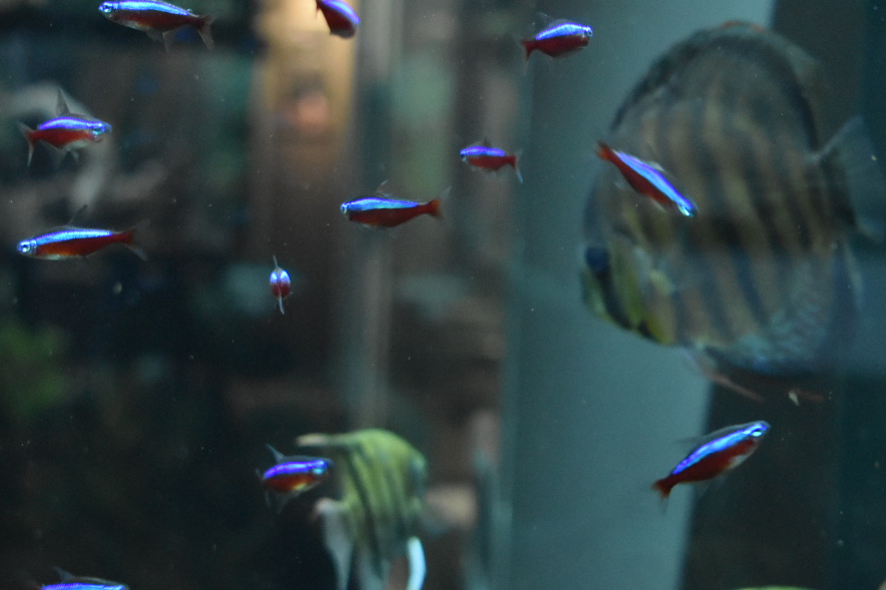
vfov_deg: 12.4
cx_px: 652
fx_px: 2707
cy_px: 485
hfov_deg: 18.5
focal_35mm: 110
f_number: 4.8
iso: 3200
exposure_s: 1/50
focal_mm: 40
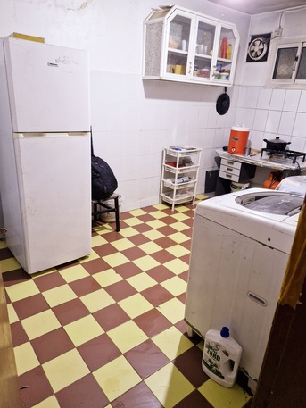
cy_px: 204
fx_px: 271
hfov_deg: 58.9
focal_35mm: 23
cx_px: 153
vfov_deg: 73.9
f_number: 1.8
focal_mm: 5.54
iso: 640
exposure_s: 1/50
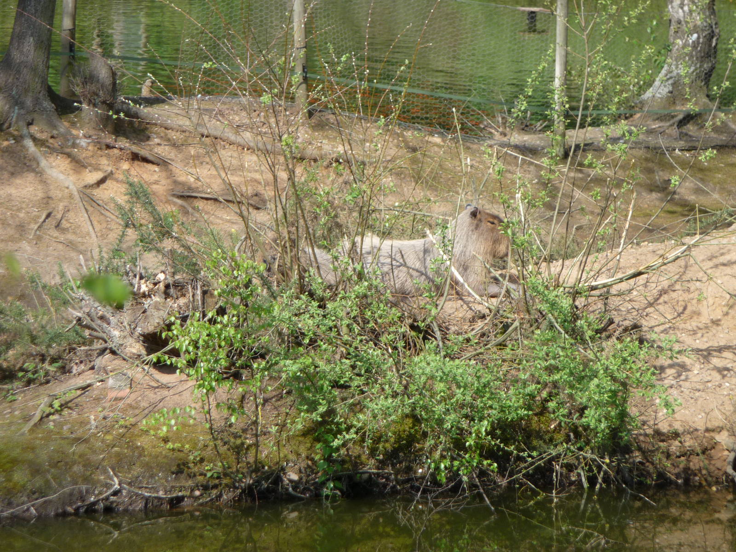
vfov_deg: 5.3
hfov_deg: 7.1
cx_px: 368
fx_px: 5953
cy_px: 276
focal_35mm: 280
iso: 100
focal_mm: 47
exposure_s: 1/250
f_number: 4.9
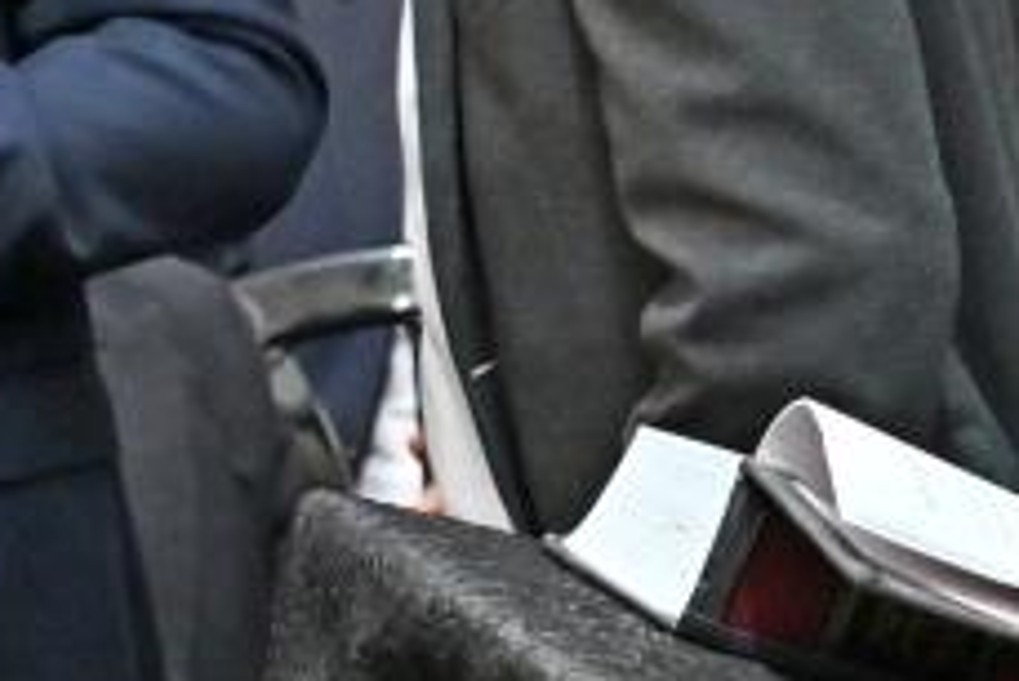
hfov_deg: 10.4
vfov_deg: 7.5
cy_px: -102
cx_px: 1994
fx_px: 5183
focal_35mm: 183
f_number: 4
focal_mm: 27.5
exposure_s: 1/200
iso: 1250
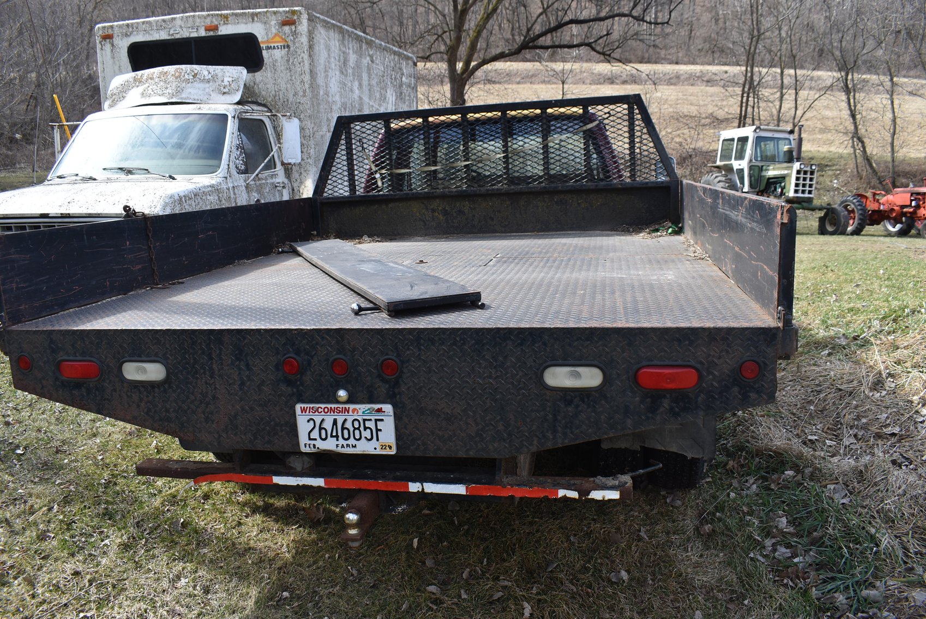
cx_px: 463
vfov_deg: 48.0
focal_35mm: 27
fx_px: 695
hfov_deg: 67.3
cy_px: 310
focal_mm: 18
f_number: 6.3
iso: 200
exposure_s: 1/250
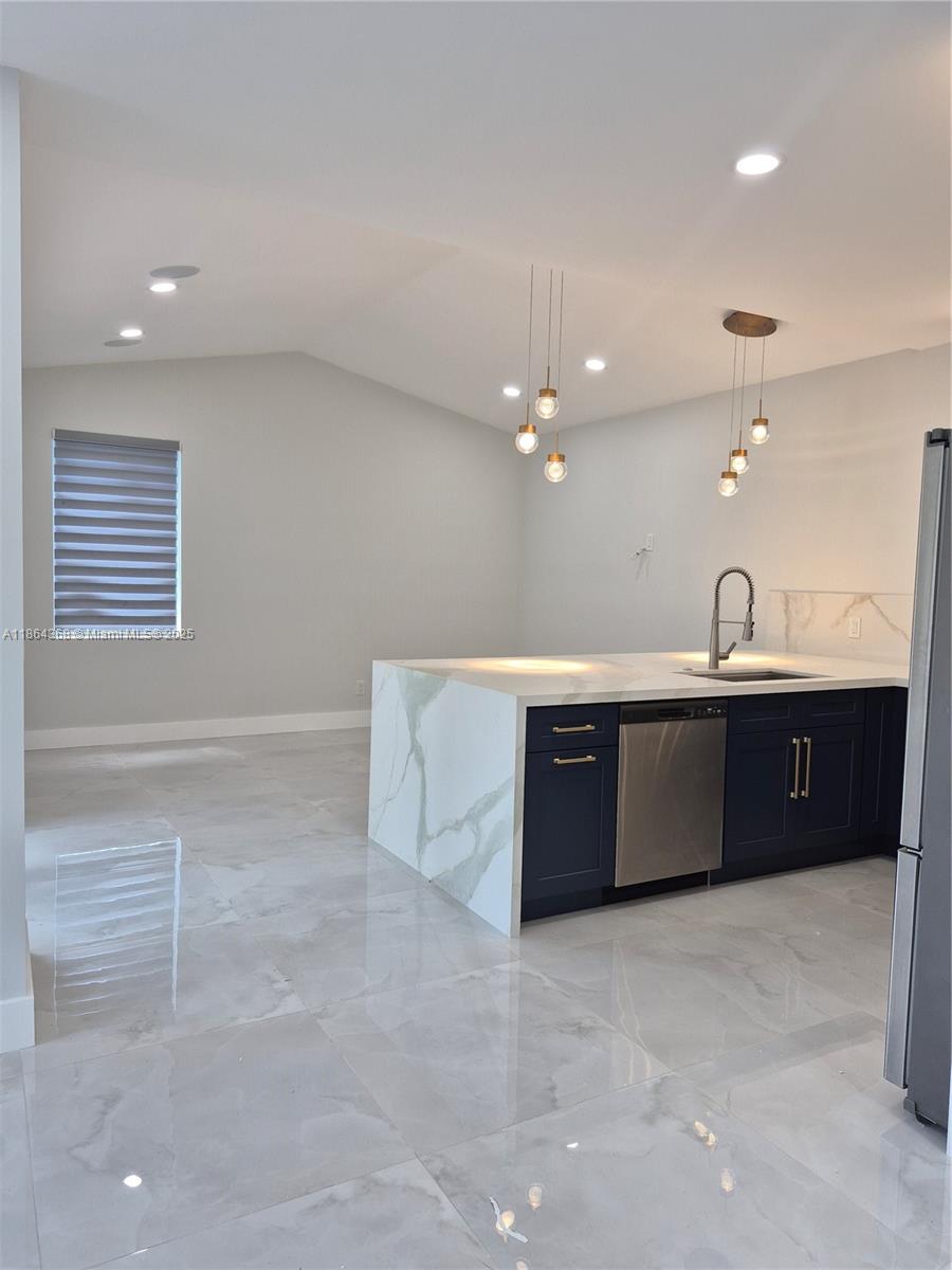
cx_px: 476
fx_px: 843
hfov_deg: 58.9
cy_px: 635
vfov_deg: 73.9
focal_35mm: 23
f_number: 1.8
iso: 80
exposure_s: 1/120
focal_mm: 5.4
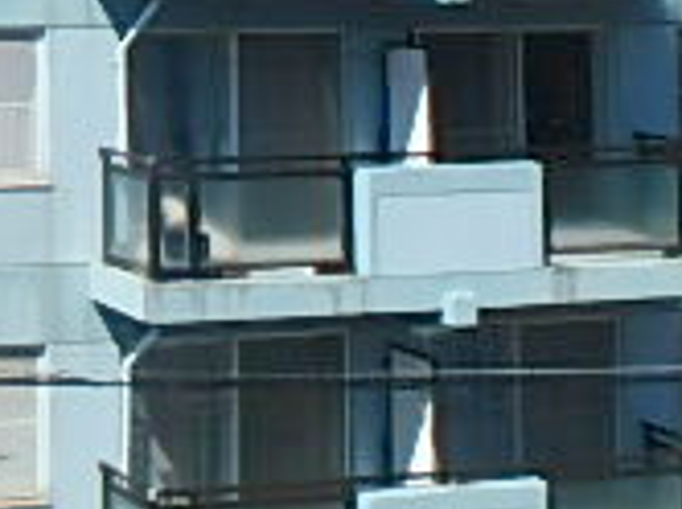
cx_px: -485
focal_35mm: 81
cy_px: -177
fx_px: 1594
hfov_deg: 19.3
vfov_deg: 17.0
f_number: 6
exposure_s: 1/500
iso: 125
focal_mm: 3.7
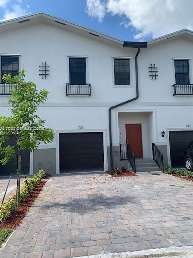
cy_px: 129
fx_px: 193
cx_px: 96
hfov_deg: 53.1
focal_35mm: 26
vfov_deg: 67.3
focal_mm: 4.25
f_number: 1.8
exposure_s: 1/1406
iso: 25
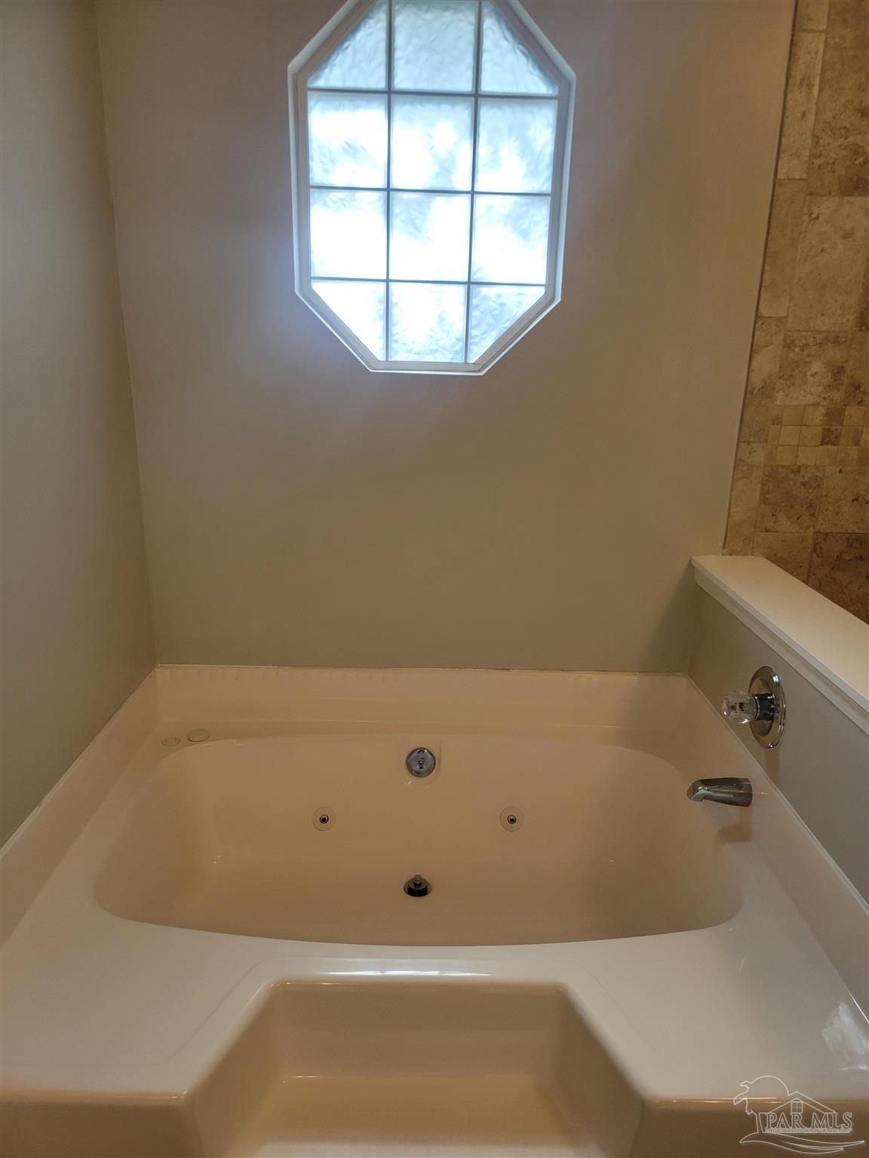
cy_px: 579
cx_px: 434
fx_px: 803
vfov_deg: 71.6
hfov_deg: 56.8
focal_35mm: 24
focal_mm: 6.7
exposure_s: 1/120
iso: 80
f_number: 1.8
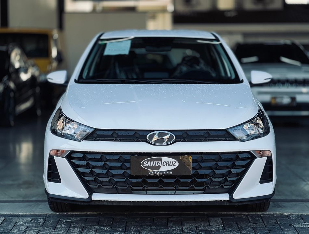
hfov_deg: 25.3
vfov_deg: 19.3
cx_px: 154
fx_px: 690
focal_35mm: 77
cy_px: 117
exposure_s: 1/121
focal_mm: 9
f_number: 2.8
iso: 32
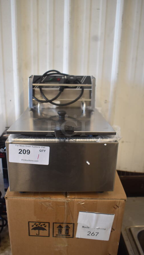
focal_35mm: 32
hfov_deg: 36.7
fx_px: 217
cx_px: 66
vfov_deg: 61.0
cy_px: 128
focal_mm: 20
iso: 800
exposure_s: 1/200
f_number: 3.5
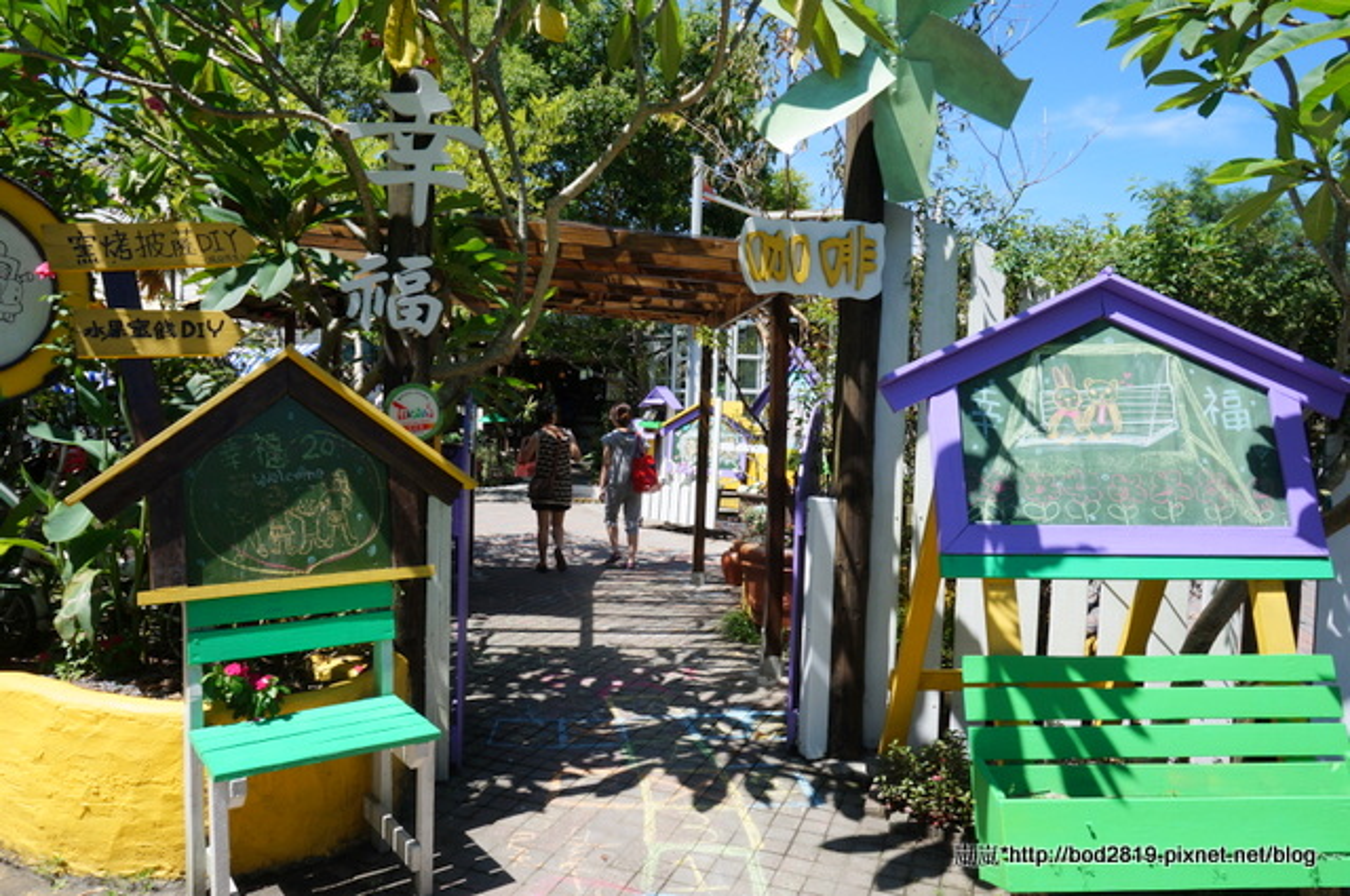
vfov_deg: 53.0
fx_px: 899
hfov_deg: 73.8
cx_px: 675
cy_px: 448
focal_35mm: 24
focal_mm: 16
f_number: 16
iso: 200
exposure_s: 1/100
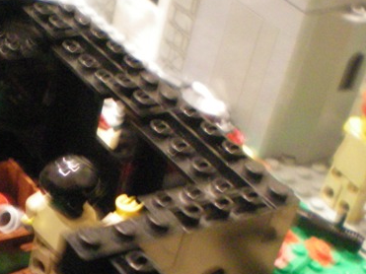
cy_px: 214
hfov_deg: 23.5
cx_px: 82
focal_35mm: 82
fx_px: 867
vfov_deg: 17.8
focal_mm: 6.3
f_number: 3.1
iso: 400
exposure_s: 1/4
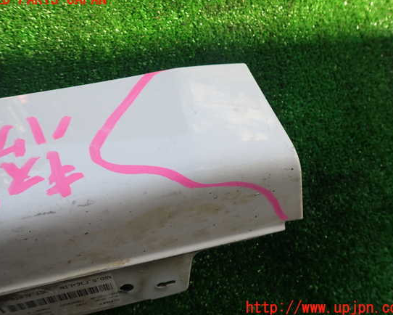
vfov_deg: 53.2
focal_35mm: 27
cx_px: 192
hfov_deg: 64.0
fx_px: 314
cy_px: 154
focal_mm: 4.5
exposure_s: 1/400
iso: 100
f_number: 2.8
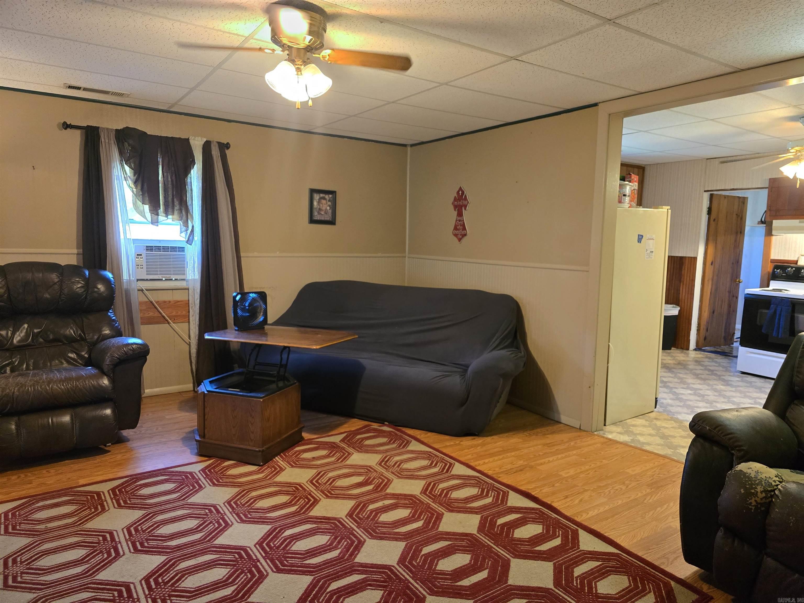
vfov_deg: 58.9
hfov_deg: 73.9
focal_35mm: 23
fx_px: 534
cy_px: 302
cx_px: 402
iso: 1000
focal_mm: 6.3
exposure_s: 1/120
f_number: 1.7
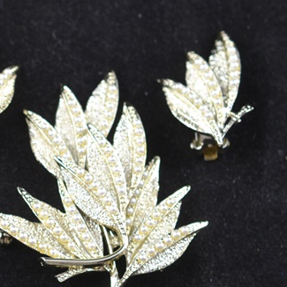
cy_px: 213
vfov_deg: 11.1
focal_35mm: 157
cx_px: -79
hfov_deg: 10.9
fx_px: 1473
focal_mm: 40
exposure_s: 1/60
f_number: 4
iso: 450
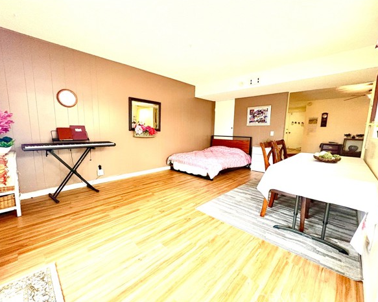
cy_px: 153
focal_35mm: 15
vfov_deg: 84.0
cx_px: 178
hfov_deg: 96.7
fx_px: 168
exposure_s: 1/60
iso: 800
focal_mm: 2.22
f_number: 2.2
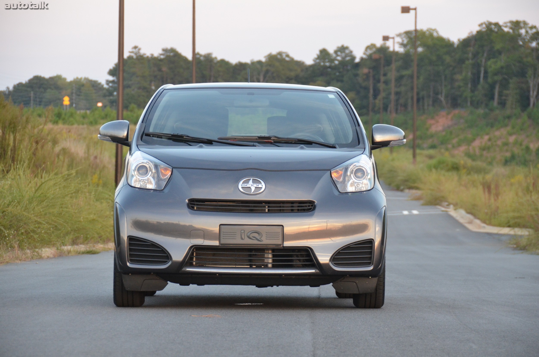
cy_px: 178
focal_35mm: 142
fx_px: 2129
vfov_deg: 9.6
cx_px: 270
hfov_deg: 14.4
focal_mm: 95
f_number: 5.3
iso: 1600
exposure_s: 1/160
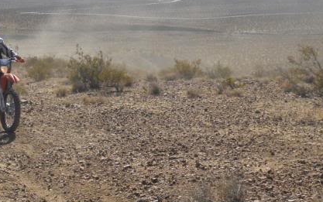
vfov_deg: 20.0
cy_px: 106
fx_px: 572
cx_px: 77
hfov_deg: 30.9
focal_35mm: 65
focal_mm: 5.8
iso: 80
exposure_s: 1/1250
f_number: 3.5
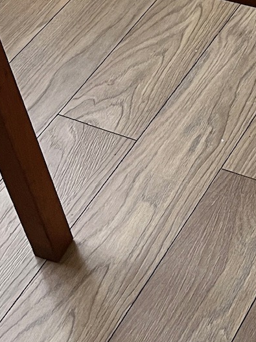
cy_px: -74
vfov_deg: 18.4
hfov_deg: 14.0
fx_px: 996
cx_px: 344
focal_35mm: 101
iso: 400
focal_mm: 5.1
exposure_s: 1/60
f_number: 1.6
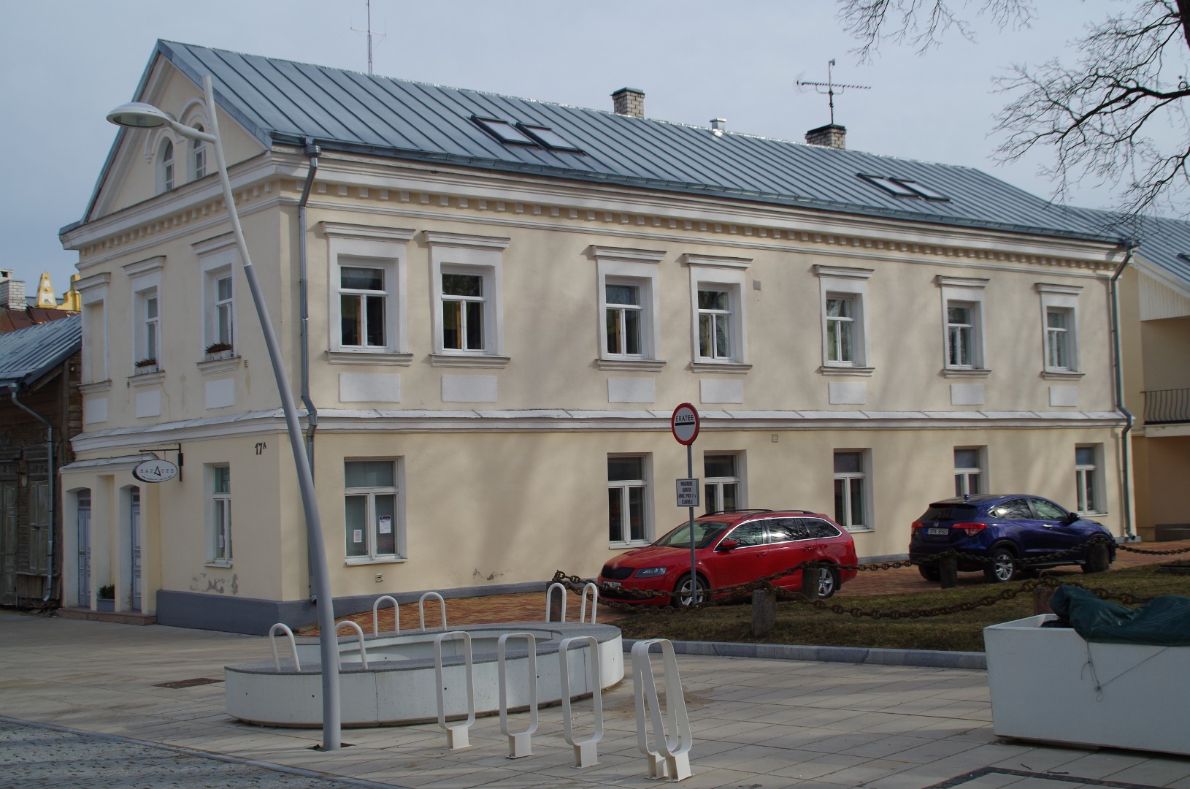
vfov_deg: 31.8
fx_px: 1386
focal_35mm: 42
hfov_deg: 46.5
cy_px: 394
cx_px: 595
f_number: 8
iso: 100
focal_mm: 28
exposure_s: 1/320
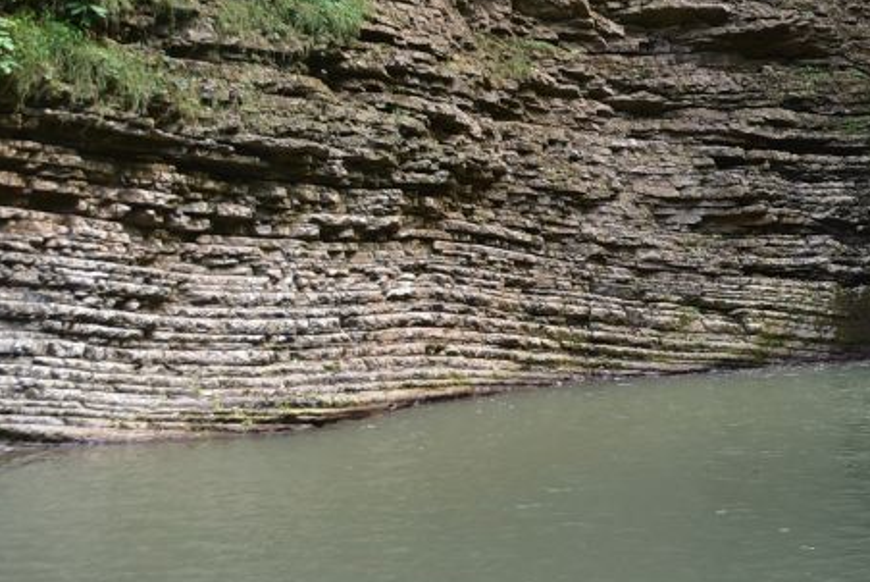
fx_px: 2225
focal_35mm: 92
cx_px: 1172
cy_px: -41
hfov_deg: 20.0
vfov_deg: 14.6
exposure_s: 1/125
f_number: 3.5
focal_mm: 32
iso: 400
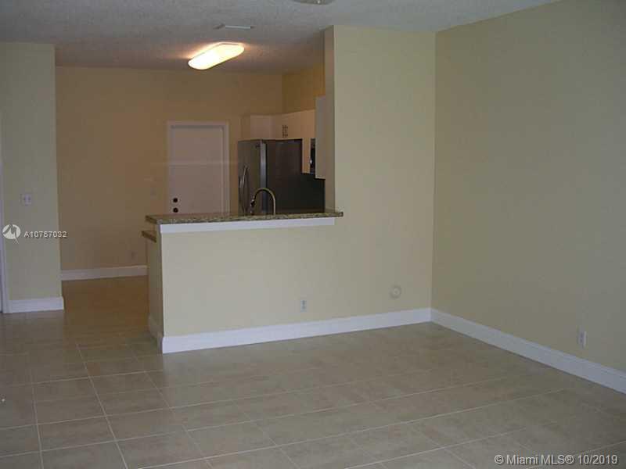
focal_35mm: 38
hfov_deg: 49.0
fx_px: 687
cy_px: 234
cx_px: 313
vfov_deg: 37.7
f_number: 2.8
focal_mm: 7.9
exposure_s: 1/80
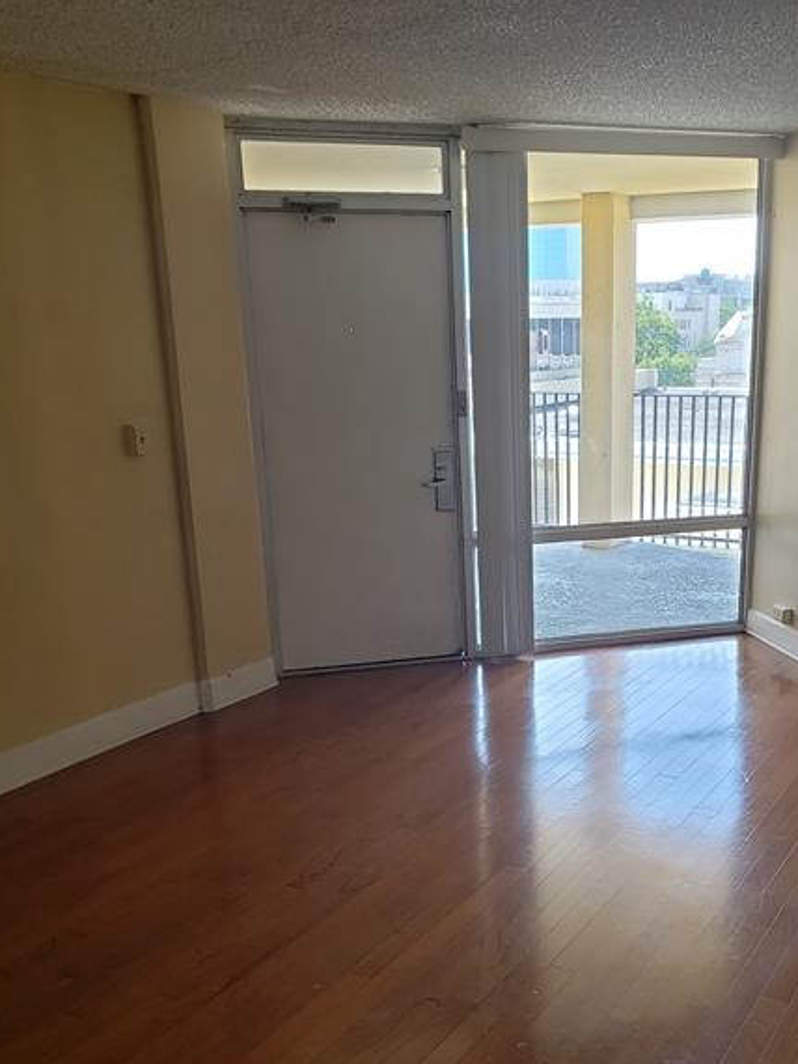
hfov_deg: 40.3
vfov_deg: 52.2
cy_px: 650
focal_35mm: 35
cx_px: 520
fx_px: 1076
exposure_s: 1/43
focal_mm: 4.3
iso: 50
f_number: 2.4
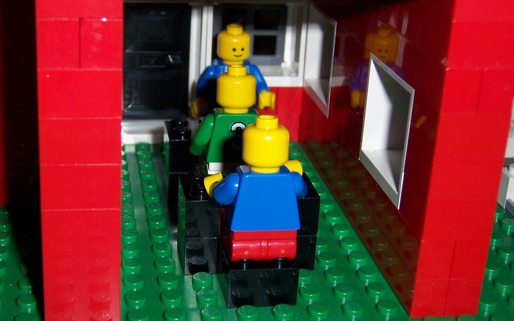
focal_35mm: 64
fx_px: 897
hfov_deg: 31.8
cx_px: 191
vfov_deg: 20.3
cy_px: 164
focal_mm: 7.5
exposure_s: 1/60
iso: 80
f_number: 3.1
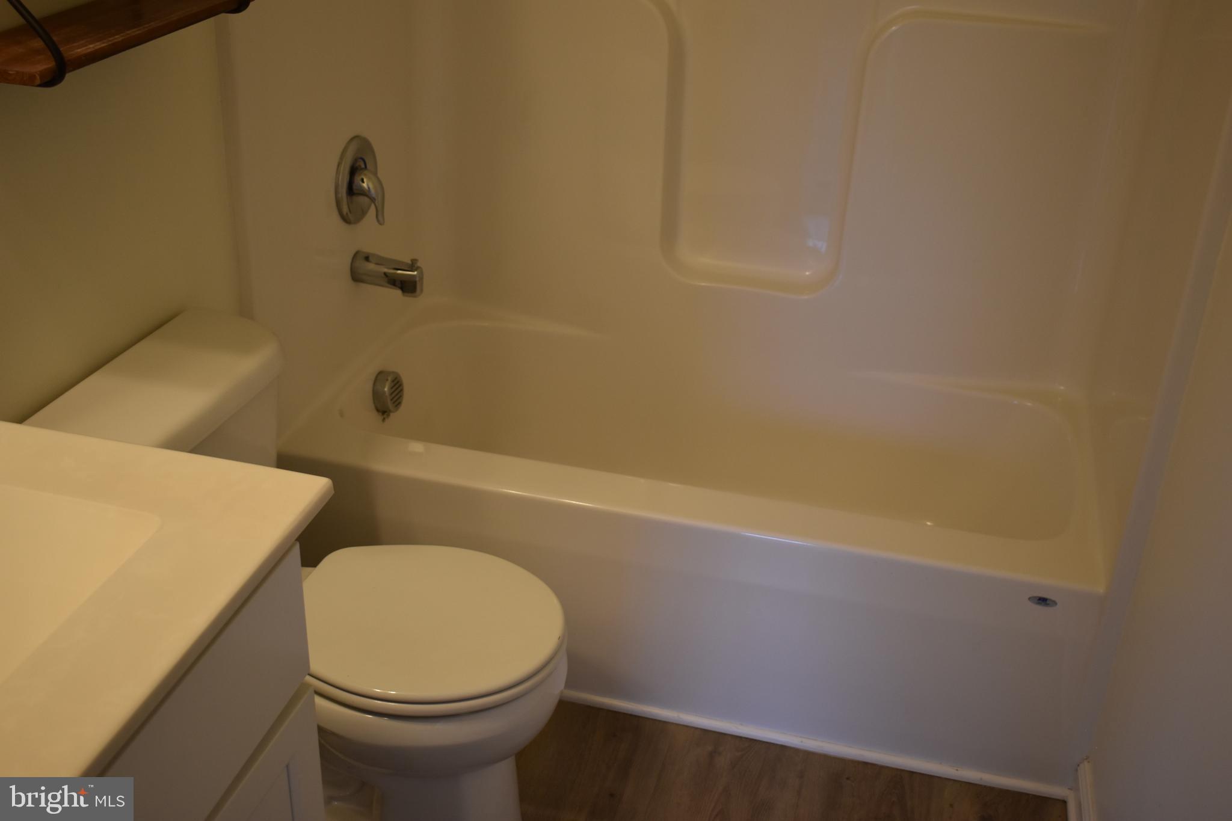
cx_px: 616
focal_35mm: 39
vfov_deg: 34.2
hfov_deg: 49.6
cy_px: 410
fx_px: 1334
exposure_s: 1/80
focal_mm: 26
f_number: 4.5
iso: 400
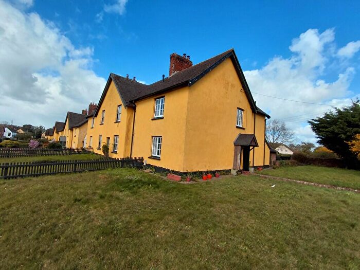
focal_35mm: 16
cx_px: 180
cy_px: 135
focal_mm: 1.64
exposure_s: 1/1478
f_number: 2.2
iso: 40
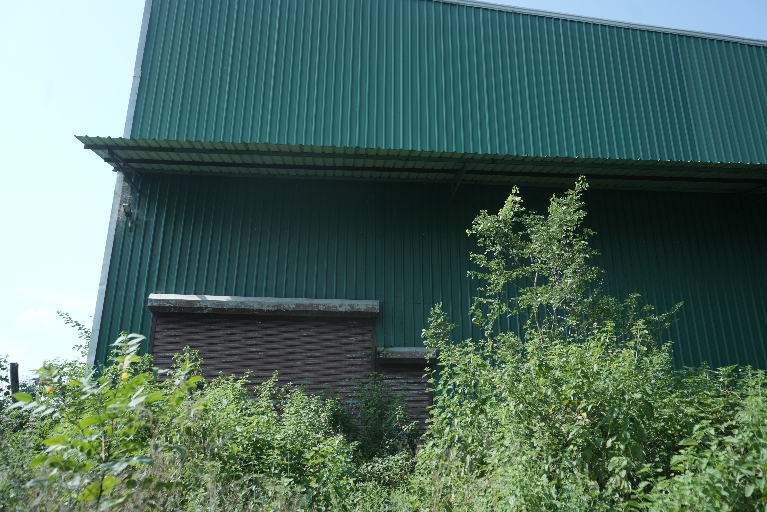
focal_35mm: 28
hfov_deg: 65.5
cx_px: 384
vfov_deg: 46.4
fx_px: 597
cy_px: 256
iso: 125
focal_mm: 28
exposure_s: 1/320
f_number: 5
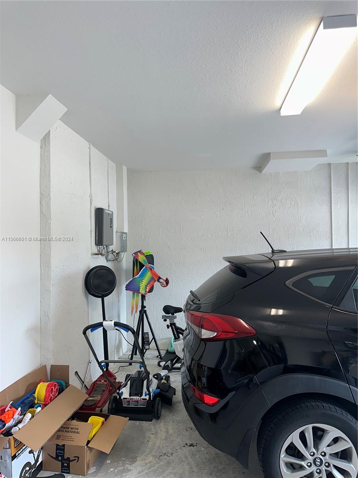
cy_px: 239
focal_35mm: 24
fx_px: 331
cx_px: 179
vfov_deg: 71.6
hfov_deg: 56.8
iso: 50
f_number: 1.78
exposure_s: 1/122
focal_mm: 6.86
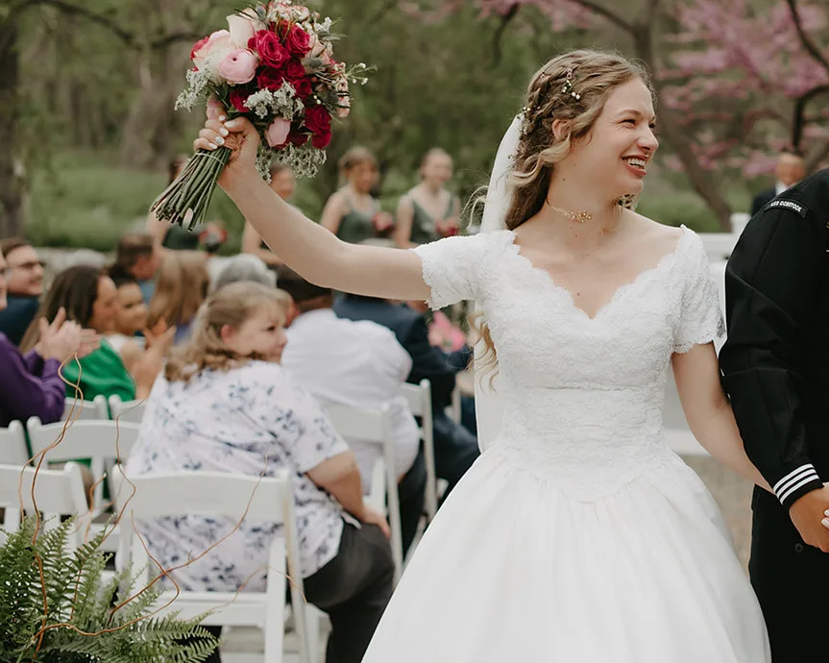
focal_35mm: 87
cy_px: 219
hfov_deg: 21.6
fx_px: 2134
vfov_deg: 17.6
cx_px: 699
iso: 500
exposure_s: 1/640
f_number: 2.8
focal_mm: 50
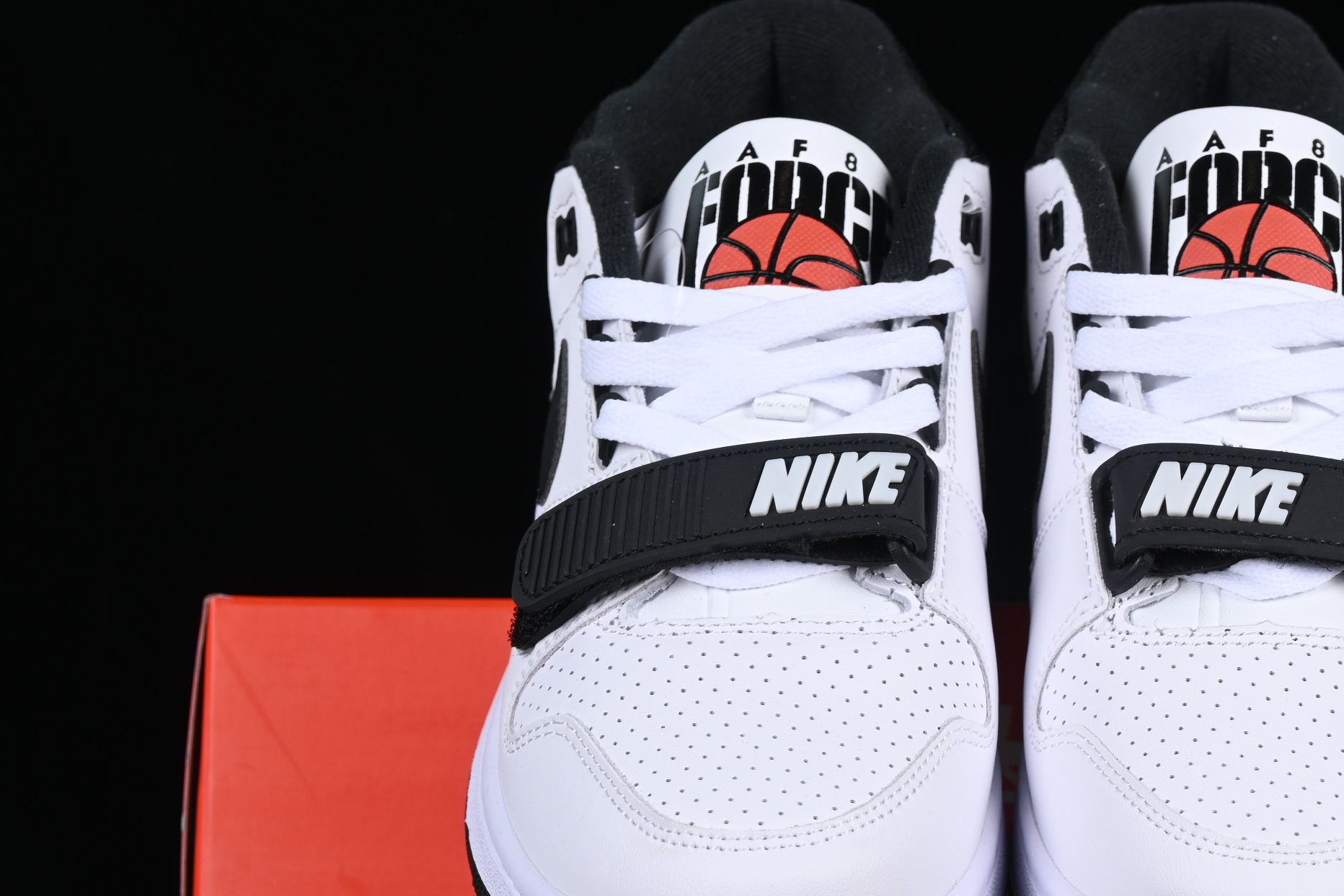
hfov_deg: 18.2
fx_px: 4181
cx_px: 985
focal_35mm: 112
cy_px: 660
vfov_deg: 12.2
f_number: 8
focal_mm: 50
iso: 160
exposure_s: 1/80
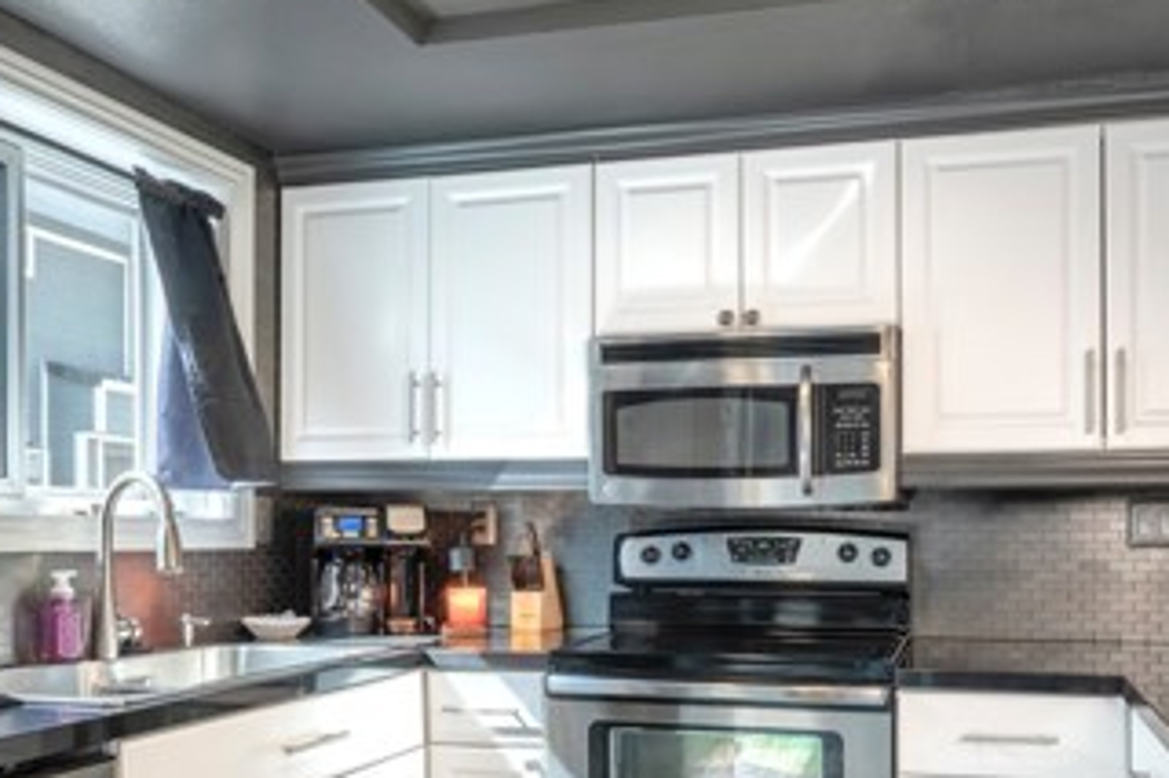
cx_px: 705
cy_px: 577
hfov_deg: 58.2
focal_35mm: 32
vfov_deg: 40.0
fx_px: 1039
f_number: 9
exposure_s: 1/500
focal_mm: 16
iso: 800
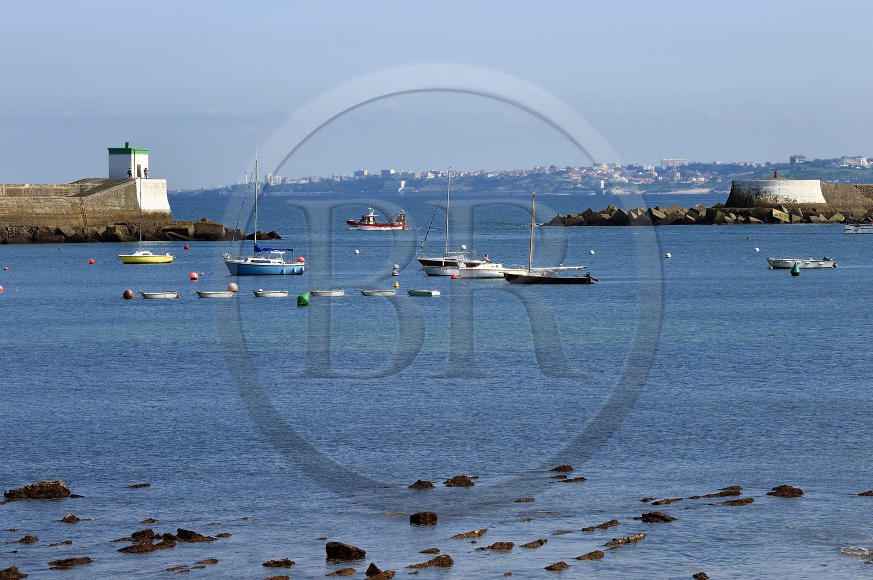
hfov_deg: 11.1
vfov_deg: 7.4
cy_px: 290
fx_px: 4482
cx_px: 436
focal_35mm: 185
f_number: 11
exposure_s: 1/400
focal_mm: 185
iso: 200
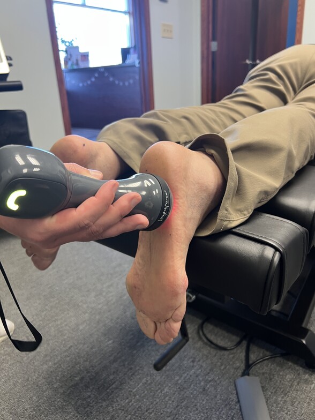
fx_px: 315
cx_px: 158
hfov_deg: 53.1
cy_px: 210
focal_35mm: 26
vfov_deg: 67.3
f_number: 1.5
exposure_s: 1/60
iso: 125
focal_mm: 5.7
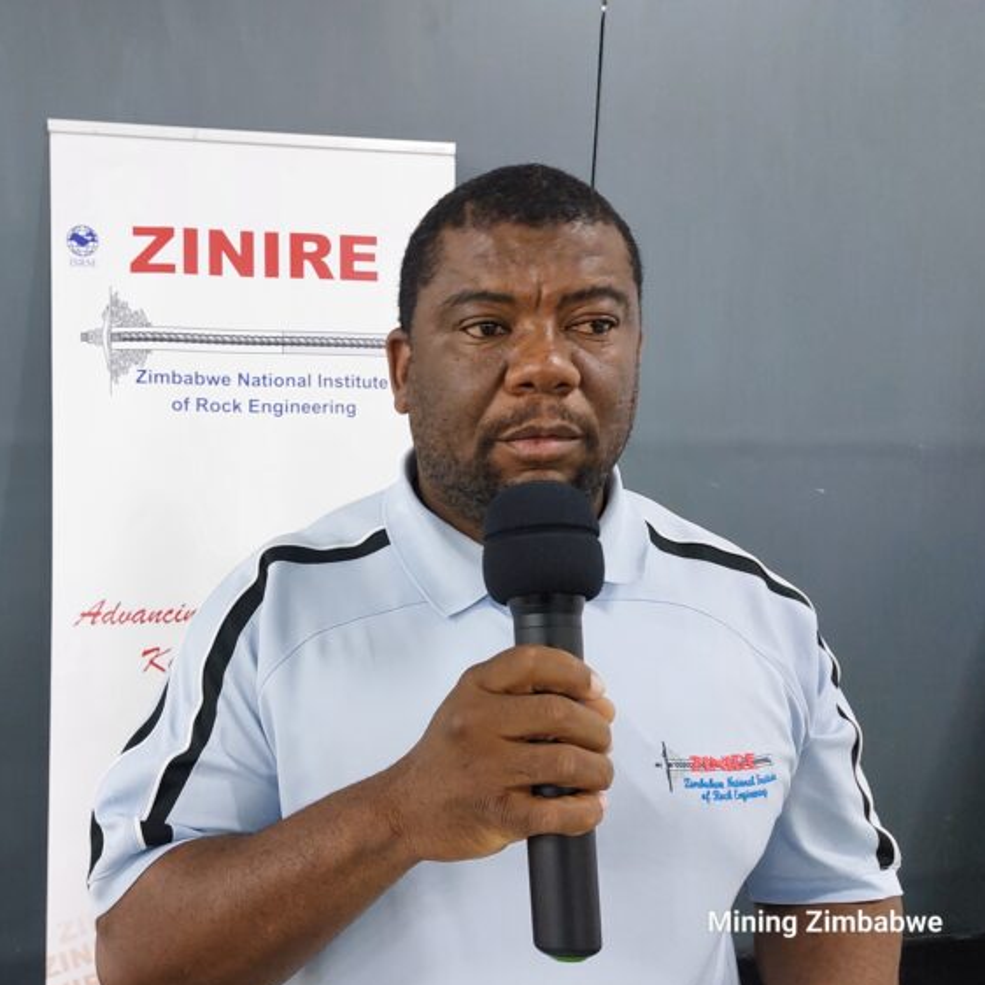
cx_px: 333
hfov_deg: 54.6
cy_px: 503
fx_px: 934
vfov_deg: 55.6
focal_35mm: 29
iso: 640
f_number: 1.8
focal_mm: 5.23
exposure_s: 1/25
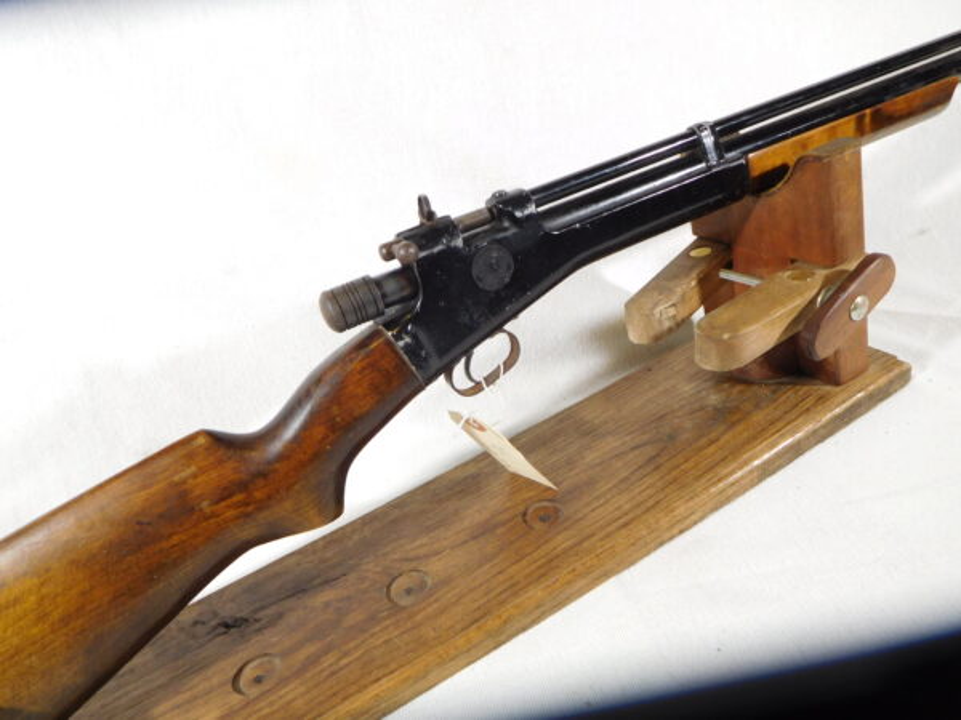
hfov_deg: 69.4
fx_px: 694
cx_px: 480
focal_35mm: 25
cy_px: 360
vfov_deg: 54.9
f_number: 3.4
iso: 220
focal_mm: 4.5
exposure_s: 1/30
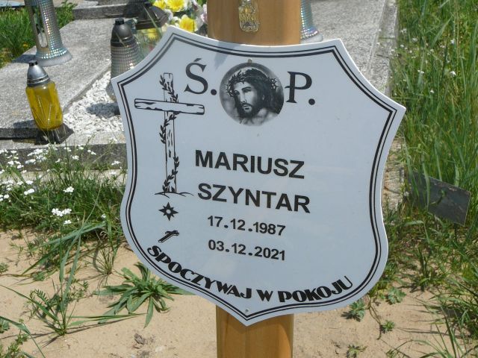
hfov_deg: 36.8
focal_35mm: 52
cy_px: 179
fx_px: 718
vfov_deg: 28.0
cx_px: 239
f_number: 5.6
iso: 80
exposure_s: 1/400
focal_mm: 7.8
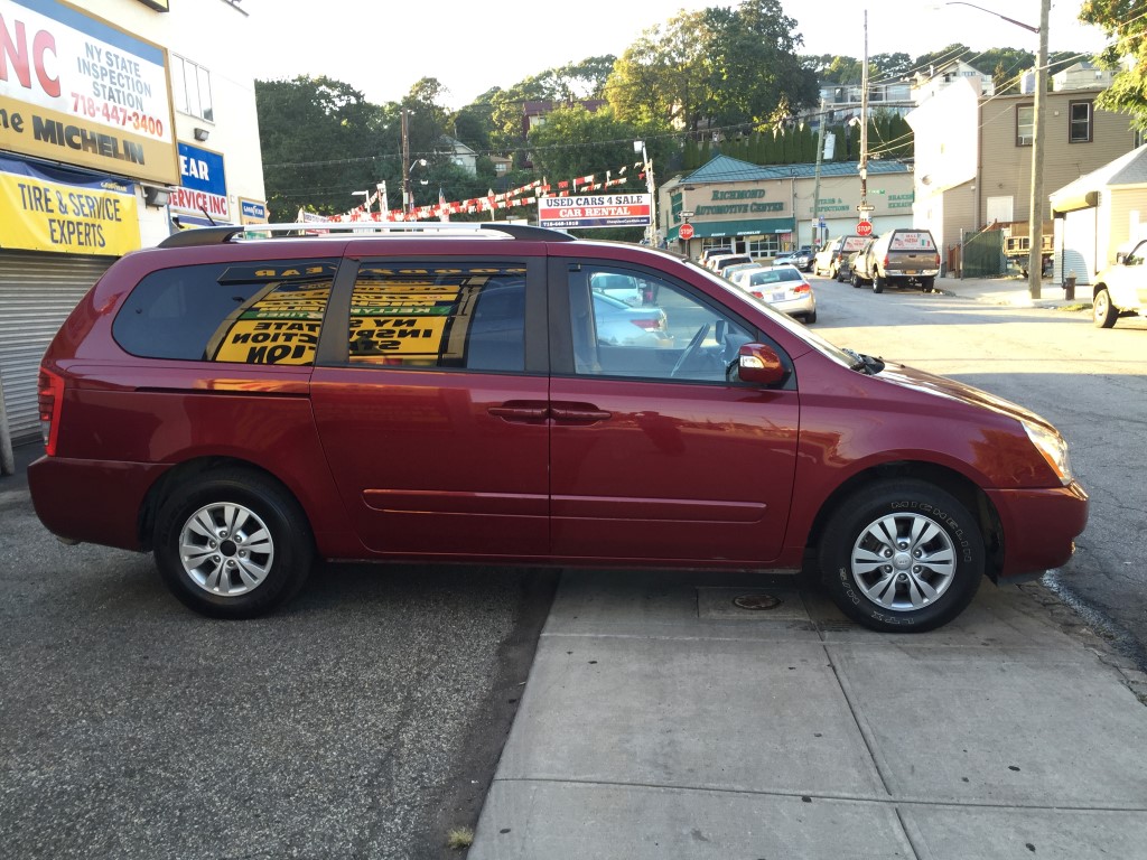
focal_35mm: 29
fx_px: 961
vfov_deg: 48.2
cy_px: 430
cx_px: 574
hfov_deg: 61.7
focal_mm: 4.15
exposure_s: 1/120
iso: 32
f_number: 2.2
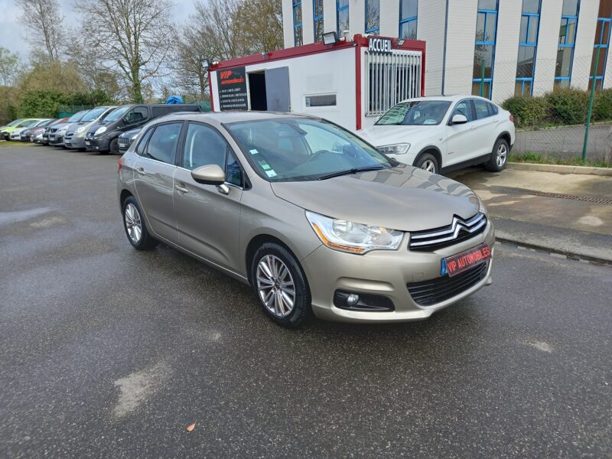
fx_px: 442
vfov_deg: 54.9
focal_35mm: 25
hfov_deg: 69.4
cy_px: 230
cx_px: 306
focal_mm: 4.6
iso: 25
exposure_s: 1/448
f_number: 2
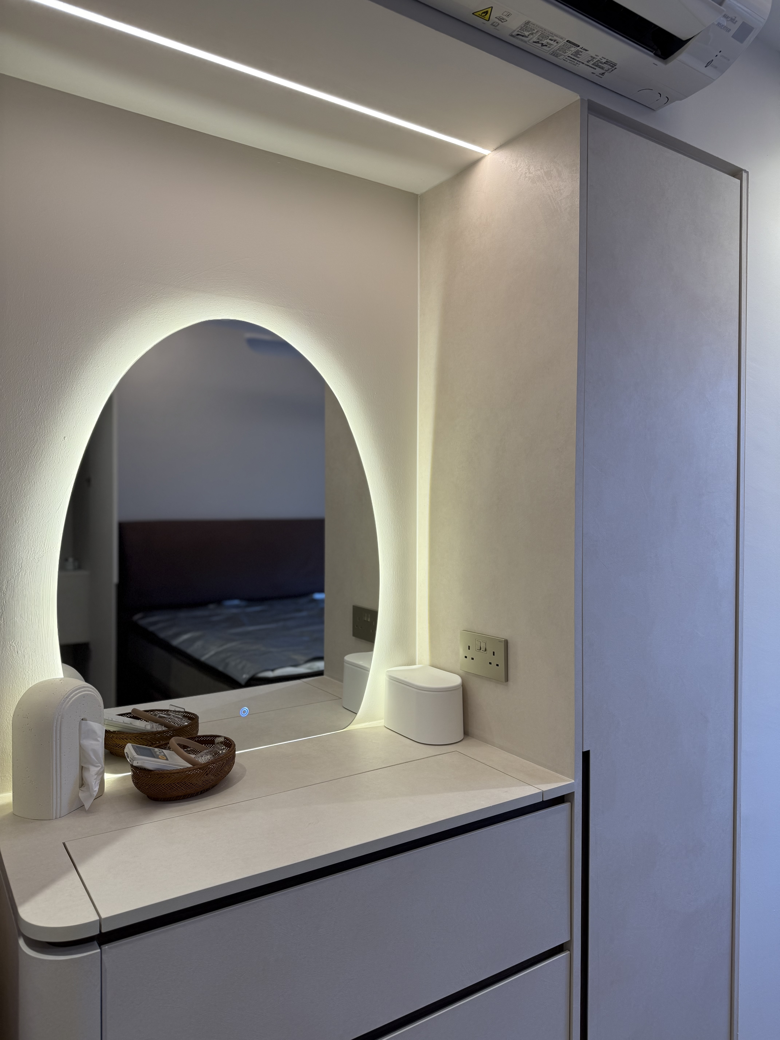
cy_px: 520
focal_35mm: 24
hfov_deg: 56.8
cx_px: 390
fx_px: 721
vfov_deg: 71.6
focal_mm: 6.76
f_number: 1.78
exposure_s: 1/100
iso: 64
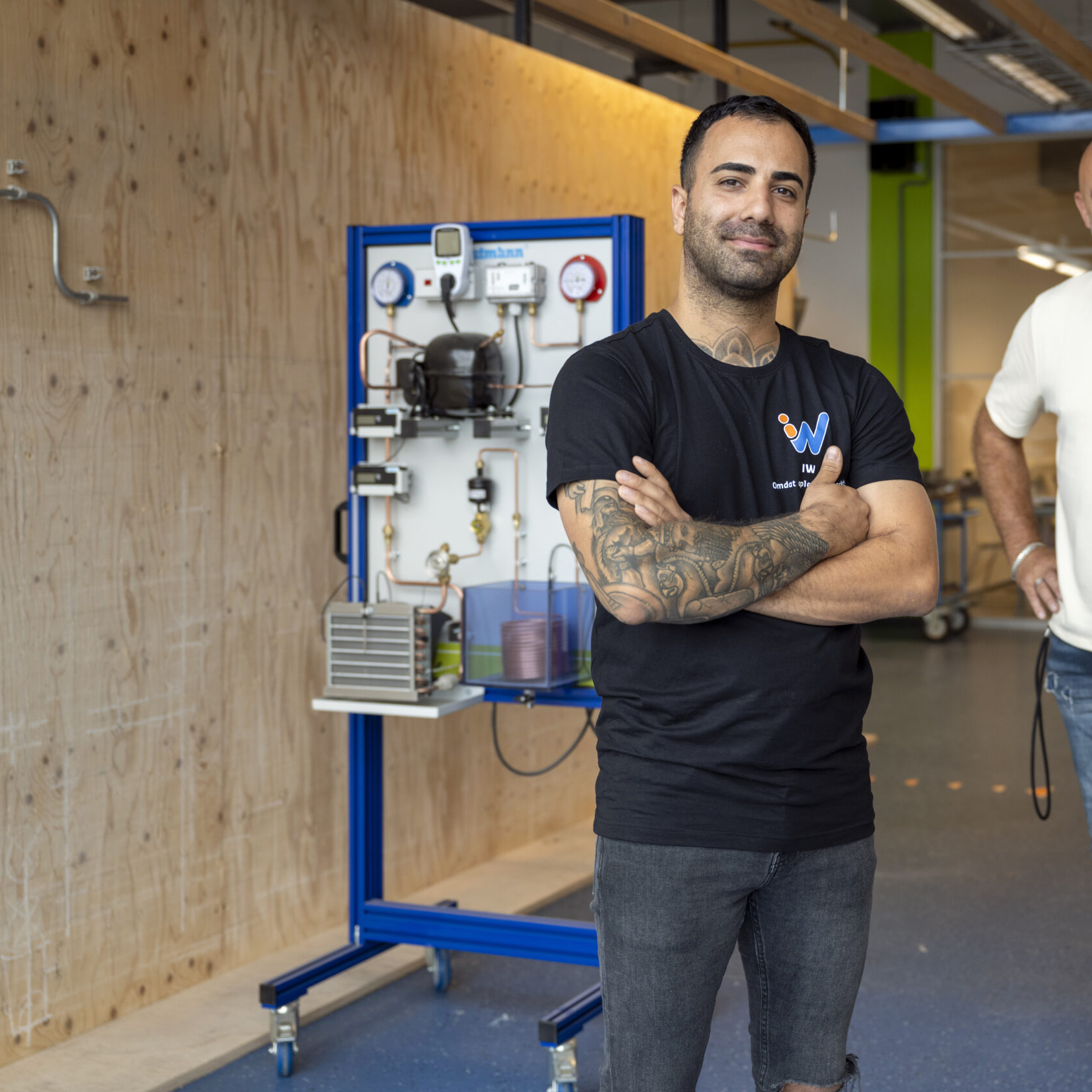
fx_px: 1749
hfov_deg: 34.3
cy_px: 541
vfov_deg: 34.7
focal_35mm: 49
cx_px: 748
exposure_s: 1/100
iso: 320
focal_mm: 38
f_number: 2.8
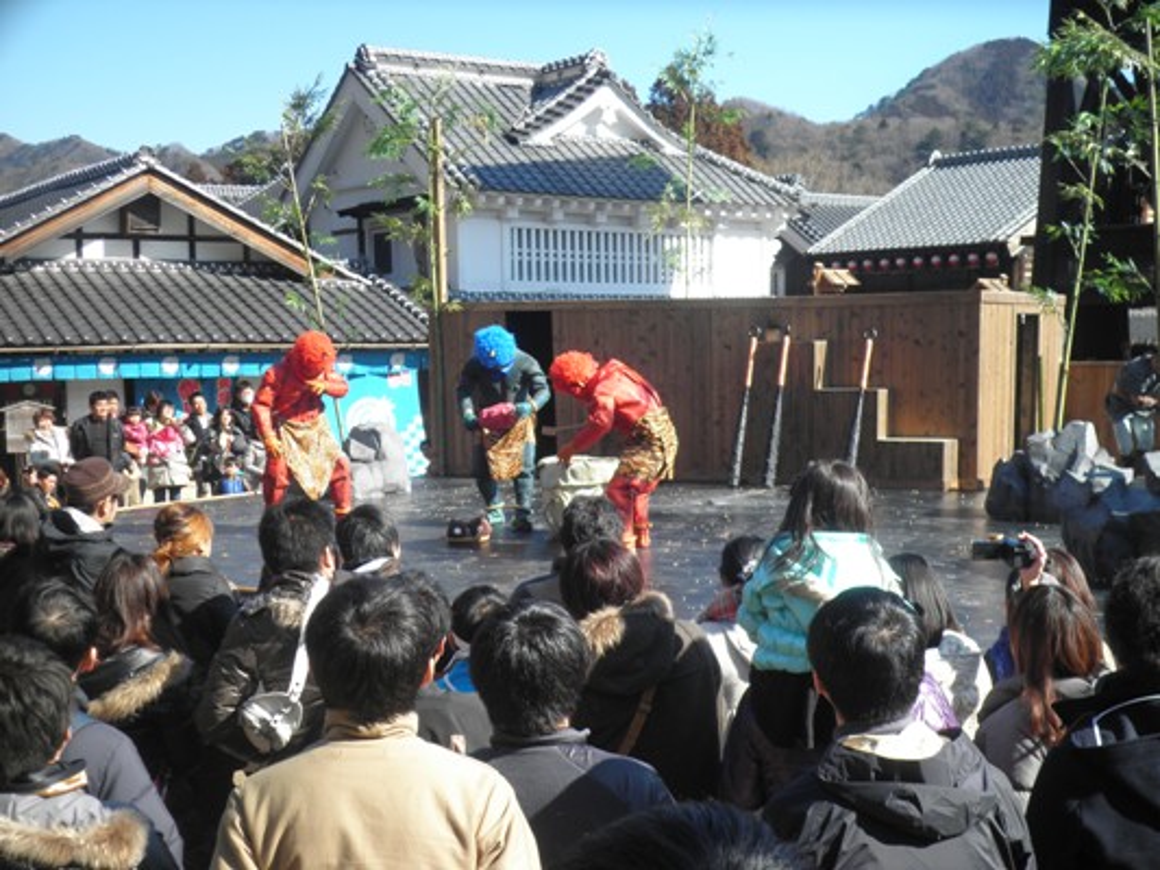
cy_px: 435
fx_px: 1575
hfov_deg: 40.4
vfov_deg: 30.9
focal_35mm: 47
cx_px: 580
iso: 64
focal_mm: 8.3
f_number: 3.4
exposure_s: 1/250
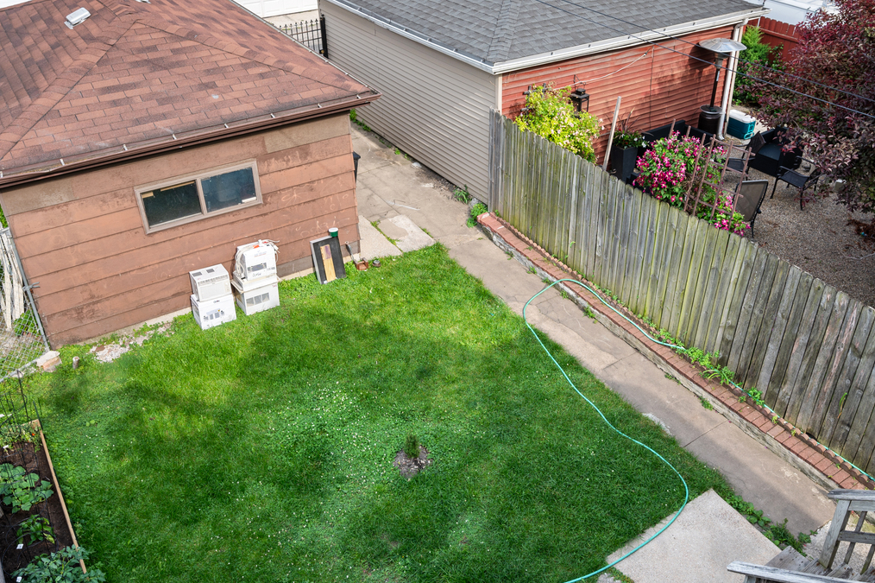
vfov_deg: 41.0
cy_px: 268
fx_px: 777
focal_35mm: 32
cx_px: 464
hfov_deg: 58.7
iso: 100
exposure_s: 1/60
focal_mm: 20
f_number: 8
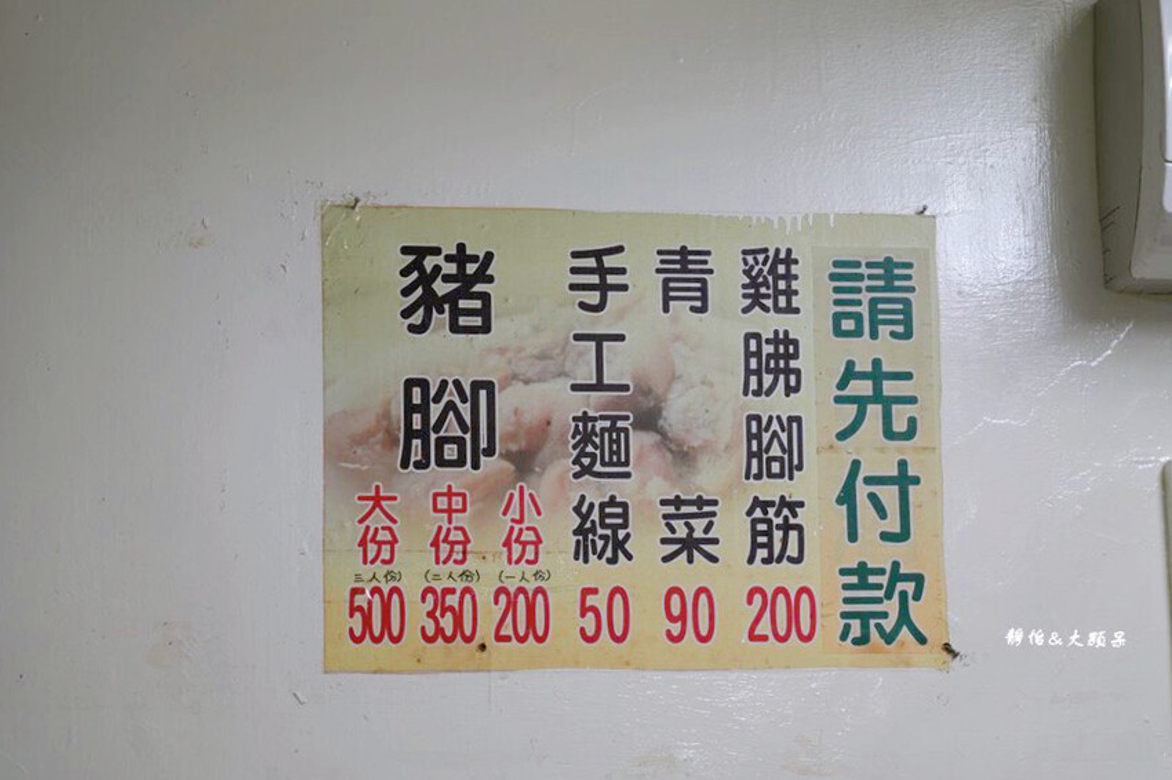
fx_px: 3417
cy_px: 390
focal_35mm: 105
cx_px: 586
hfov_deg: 19.5
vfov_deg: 13.0
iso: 1000
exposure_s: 1/125
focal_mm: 105
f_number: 4
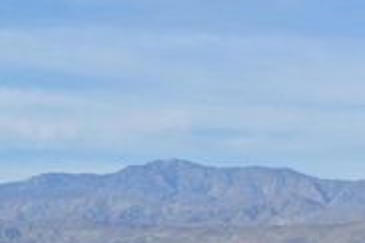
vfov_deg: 9.0
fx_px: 1551
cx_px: 371
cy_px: 155
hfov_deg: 13.2
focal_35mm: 153
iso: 100
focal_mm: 21.1
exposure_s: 1/640
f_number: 5
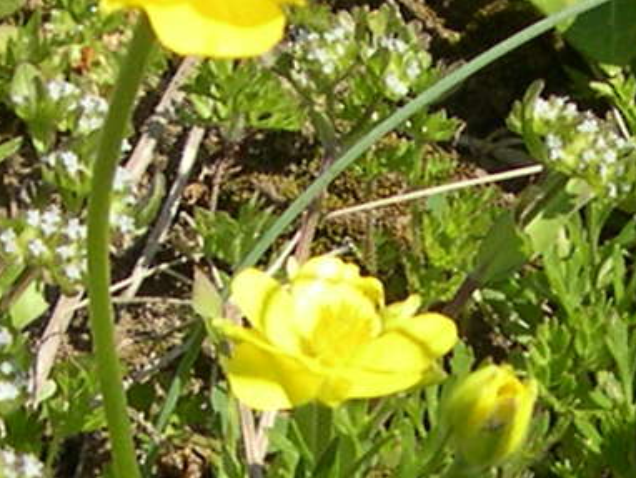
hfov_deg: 10.4
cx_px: 531
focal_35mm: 189
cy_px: 772
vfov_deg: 7.7
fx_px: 3475
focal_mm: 8
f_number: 7.6
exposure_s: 1/146
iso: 100
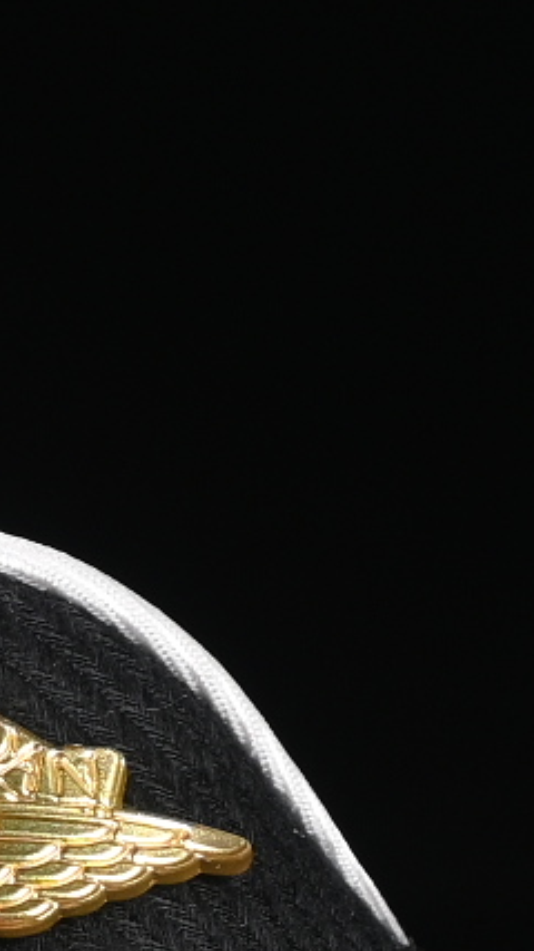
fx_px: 12896
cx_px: -679
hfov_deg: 2.4
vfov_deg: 4.2
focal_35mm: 512
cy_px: 833
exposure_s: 1/60
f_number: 6.3
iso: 160
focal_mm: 50
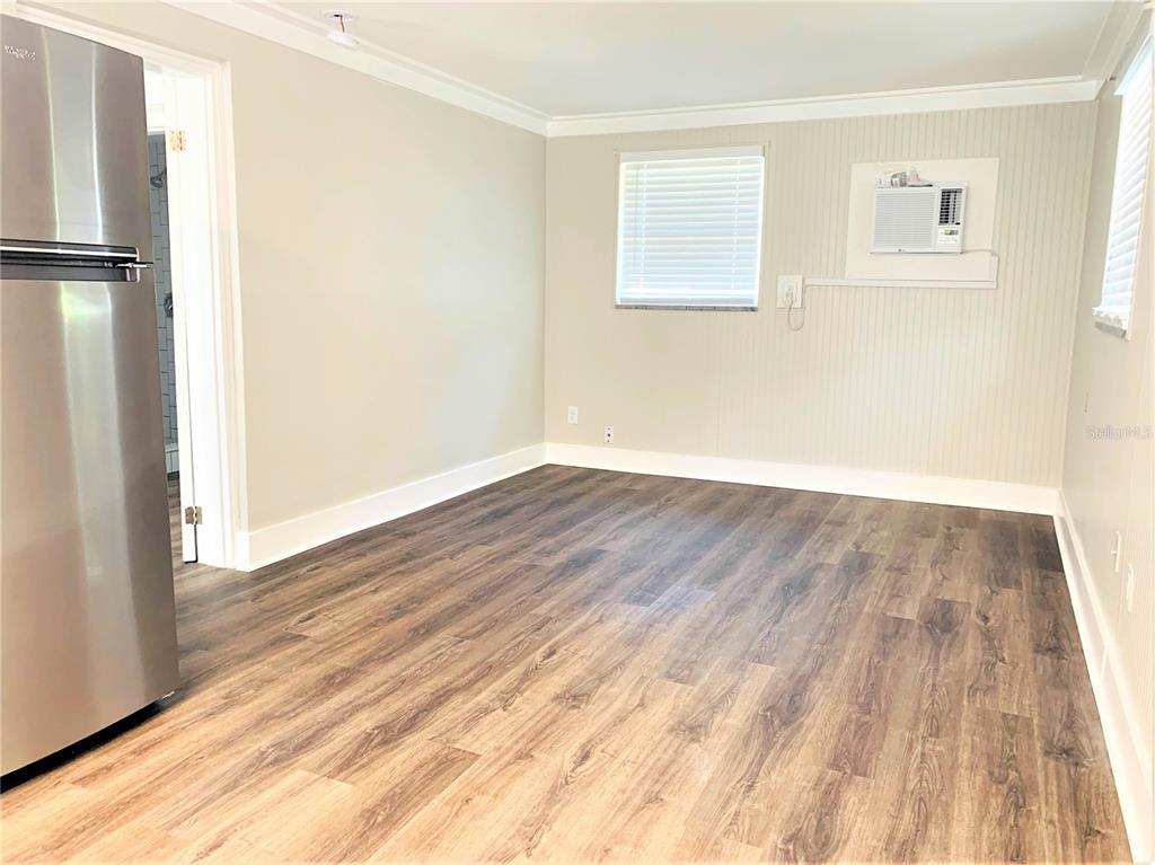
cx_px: 578
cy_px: 432
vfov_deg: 53.0
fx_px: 867
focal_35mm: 26
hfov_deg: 67.3
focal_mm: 4.25
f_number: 1.8
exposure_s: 1/42
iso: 125
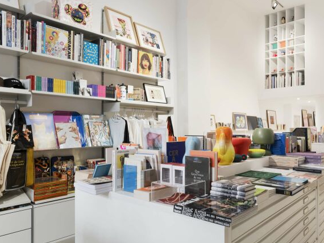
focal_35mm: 28
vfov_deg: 50.2
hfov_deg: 63.2
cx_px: 202
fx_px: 259
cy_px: 123
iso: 125
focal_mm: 20.5
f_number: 16
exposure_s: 1/2
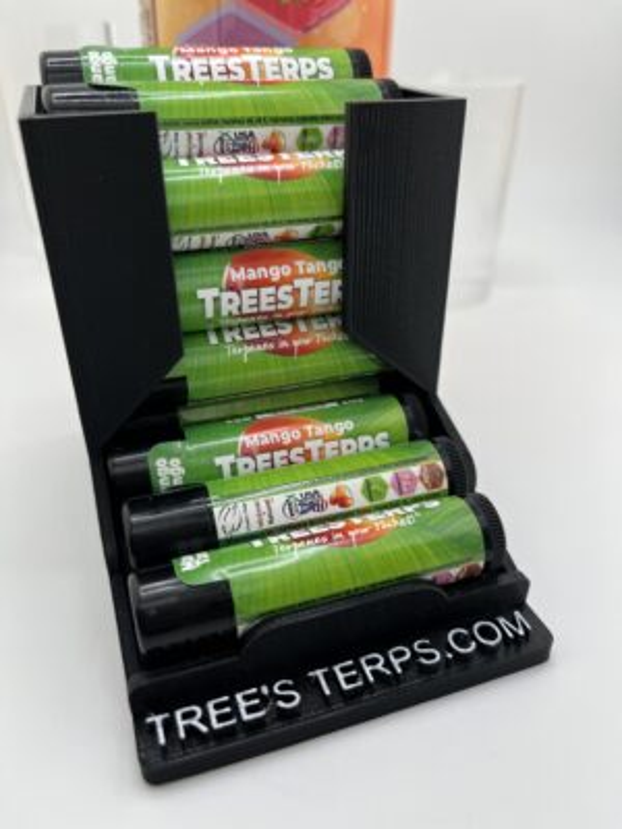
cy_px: 414
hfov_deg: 53.1
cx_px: 311
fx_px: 623
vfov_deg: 67.3
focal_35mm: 26
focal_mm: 5.1
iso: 50
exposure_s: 1/967
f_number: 1.6
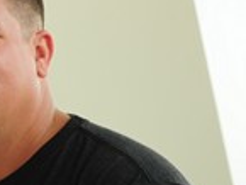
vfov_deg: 6.2
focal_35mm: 238
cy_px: 177
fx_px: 1693
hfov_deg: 7.8
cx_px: -329
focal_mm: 36
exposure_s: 1/200
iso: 320
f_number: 3.5
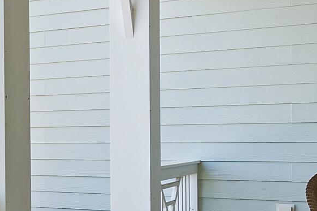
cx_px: -118
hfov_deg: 22.8
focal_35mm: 77
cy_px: 144
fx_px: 678
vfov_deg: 17.7
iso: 100
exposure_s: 1/80
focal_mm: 10
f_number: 4.5
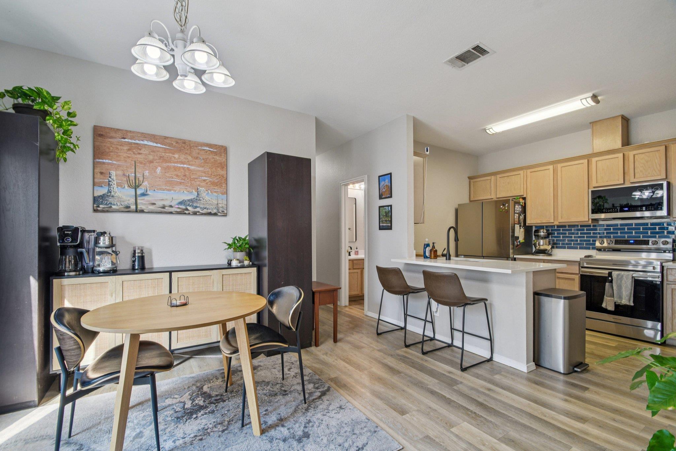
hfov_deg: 100.4
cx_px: 338
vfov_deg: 77.3
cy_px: 226
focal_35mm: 15
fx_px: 282
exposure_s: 1/8
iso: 400
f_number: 8
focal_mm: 10
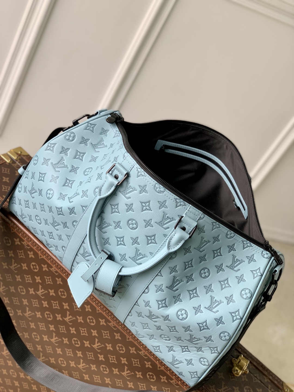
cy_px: 196
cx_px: 147
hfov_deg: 28.0
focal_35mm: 52
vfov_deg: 36.8
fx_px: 589
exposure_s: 1/122
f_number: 2.4
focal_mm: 6
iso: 25
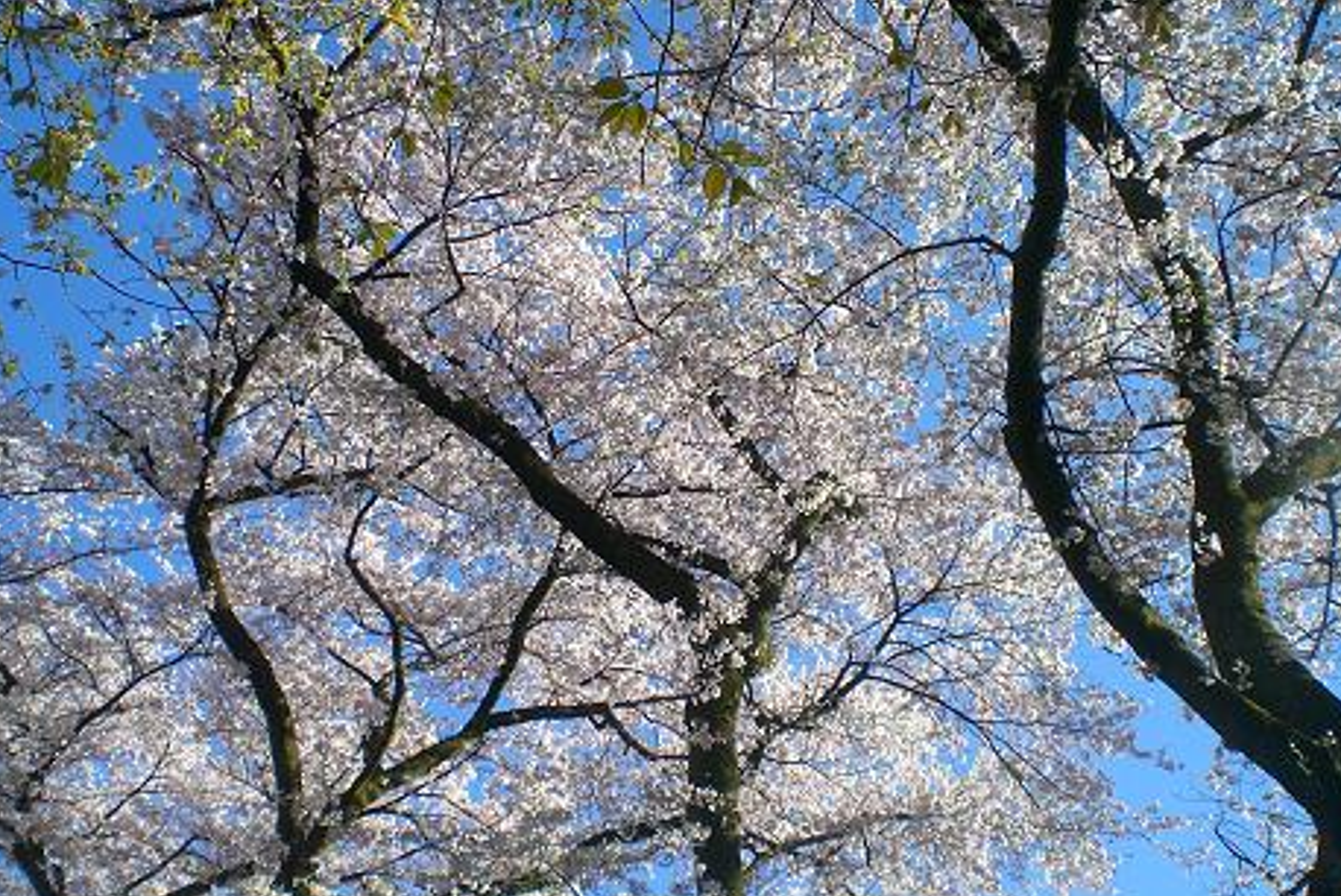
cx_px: 670
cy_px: 507
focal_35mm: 40
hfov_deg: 48.4
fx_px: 1491
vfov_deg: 33.4
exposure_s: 1/200
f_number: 4.4
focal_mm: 6.3
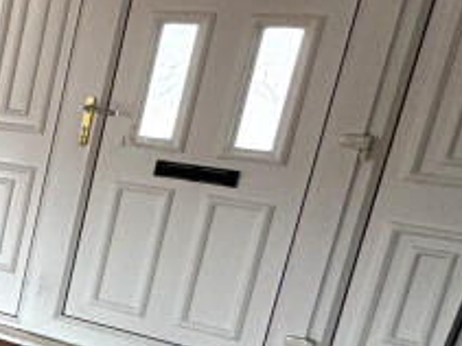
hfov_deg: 15.9
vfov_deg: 21.6
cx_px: -607
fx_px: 907
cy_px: 206
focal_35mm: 68
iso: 100
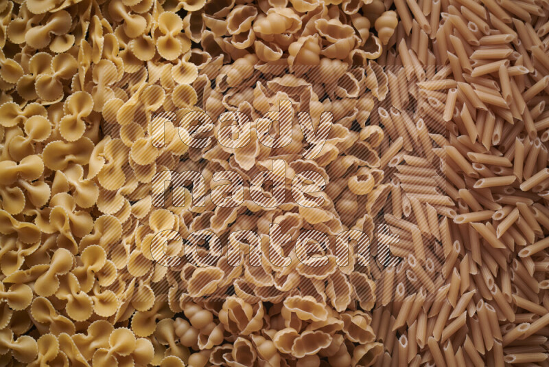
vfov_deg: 27.0
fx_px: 763
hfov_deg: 39.6
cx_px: 274
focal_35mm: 50
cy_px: 184
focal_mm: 50
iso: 160
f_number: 8
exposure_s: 1/100
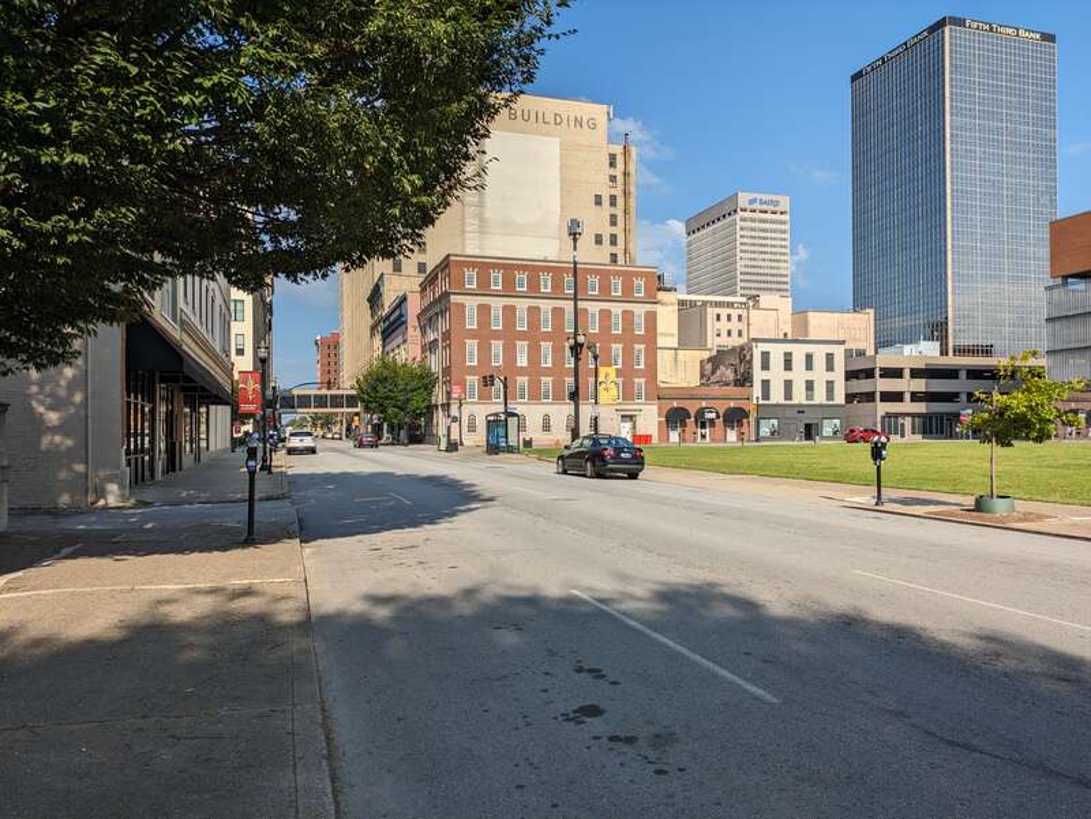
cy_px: 410
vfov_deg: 54.9
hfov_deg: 69.4
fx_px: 788
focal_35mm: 25
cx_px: 546
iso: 44
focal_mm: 5.43
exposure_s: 1/3086
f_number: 1.89
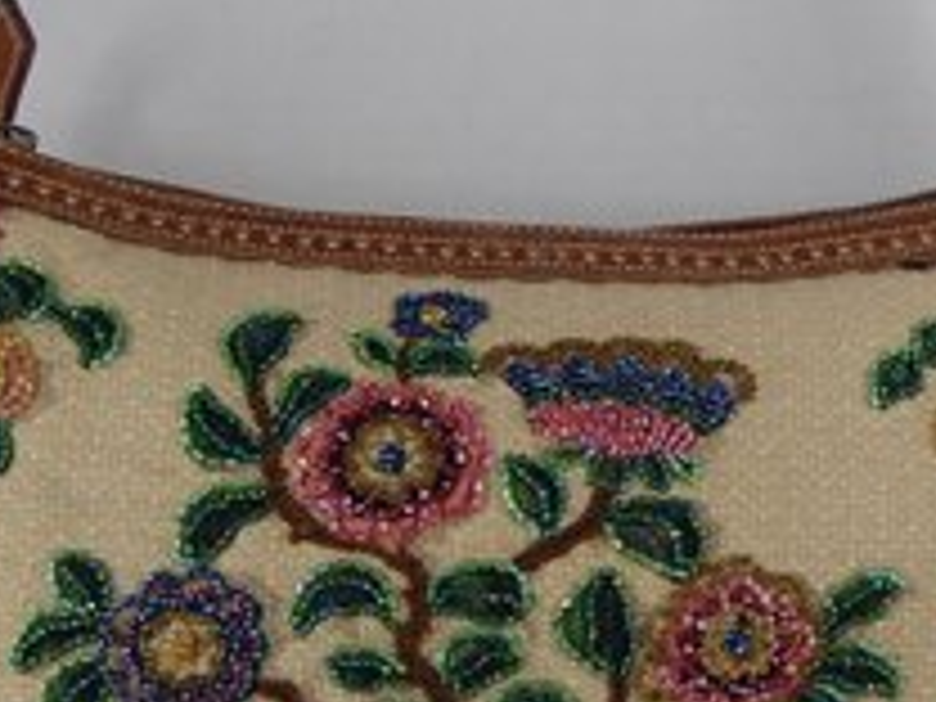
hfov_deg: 31.7
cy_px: 565
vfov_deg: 23.7
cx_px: 488
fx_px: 1649
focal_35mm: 61
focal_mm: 6.64
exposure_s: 1/160
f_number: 4.7
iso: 125
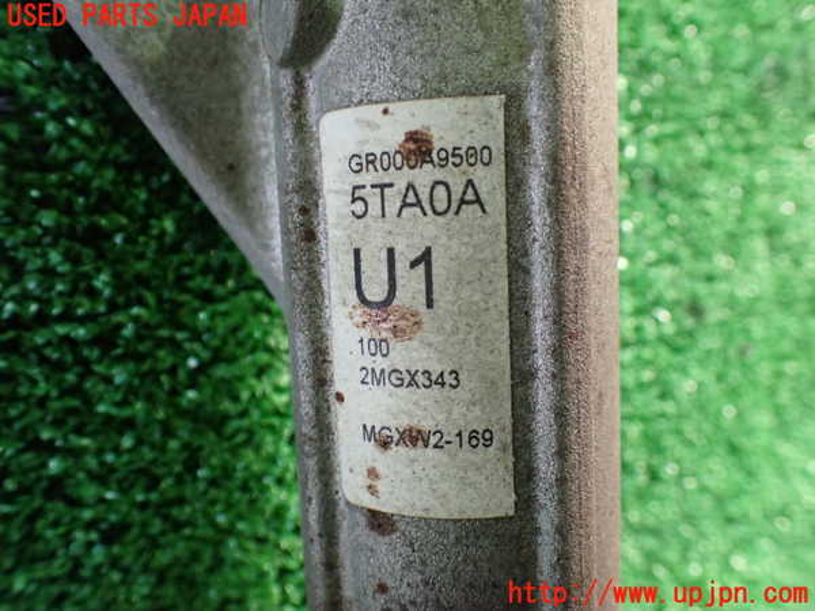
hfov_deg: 60.0
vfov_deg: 46.8
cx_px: 408
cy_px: 306
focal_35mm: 30
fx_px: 706
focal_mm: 5.4
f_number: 2.3
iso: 800
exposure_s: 1/100
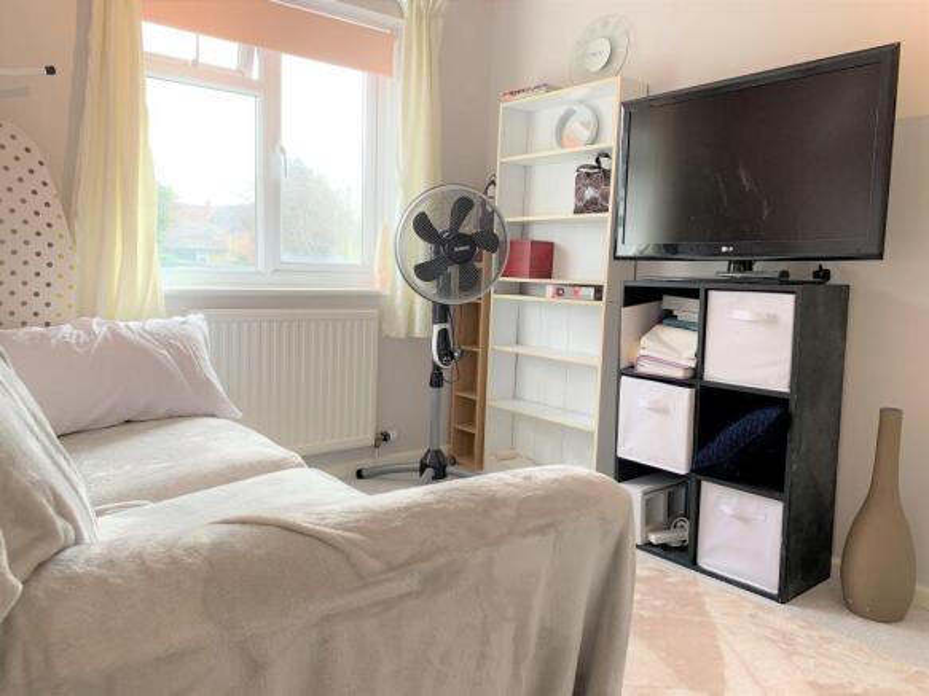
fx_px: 698
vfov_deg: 53.0
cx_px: 464
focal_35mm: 26
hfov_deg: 67.3
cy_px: 348
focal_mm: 4.25
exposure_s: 1/122
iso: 40
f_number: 1.8
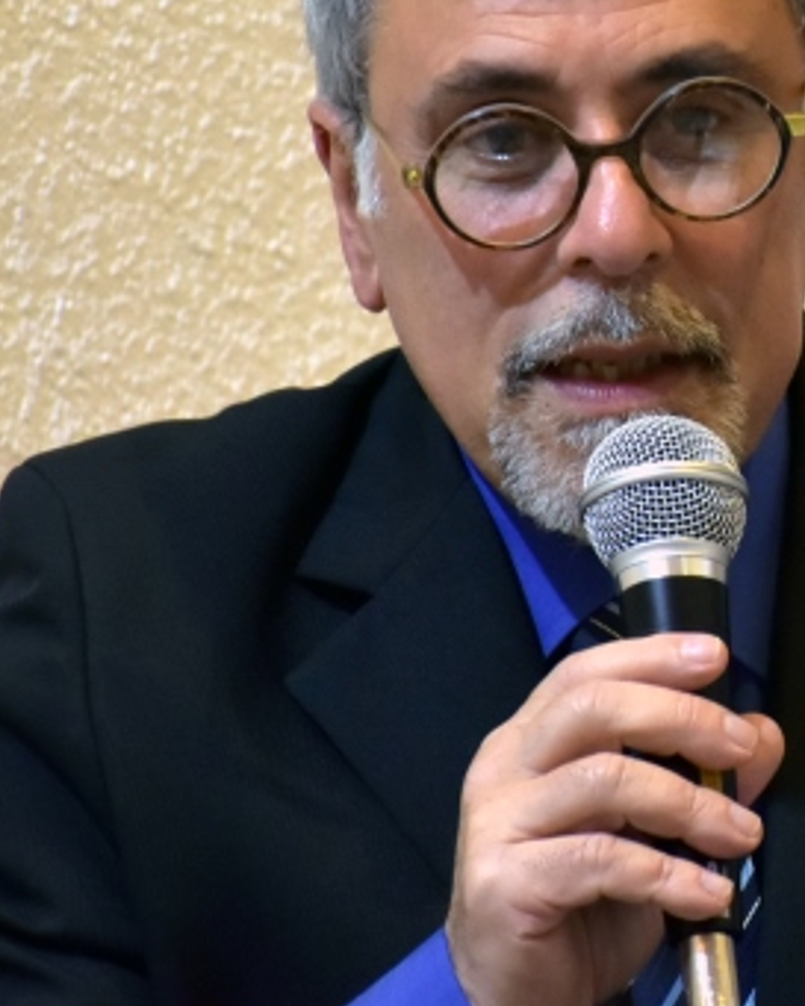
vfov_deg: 4.1
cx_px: 1067
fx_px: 14080
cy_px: 347
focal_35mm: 473
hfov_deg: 3.3
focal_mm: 112
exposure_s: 1/50
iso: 800
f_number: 5.6
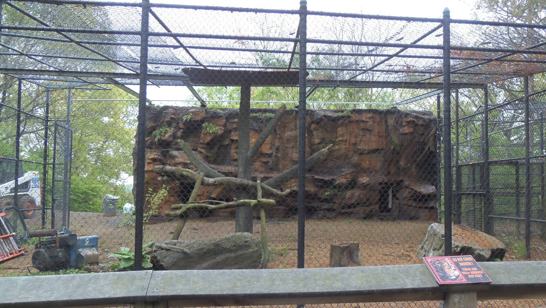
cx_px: 280
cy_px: 177
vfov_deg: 42.8
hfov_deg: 69.8
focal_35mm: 27
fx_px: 391
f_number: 2.9
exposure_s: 1/30
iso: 64
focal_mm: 4.3
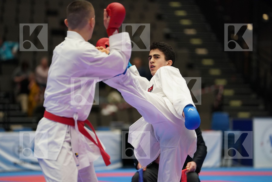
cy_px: 91
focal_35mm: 200
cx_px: 136
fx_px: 1511
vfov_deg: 6.9
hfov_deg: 10.3
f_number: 2.8
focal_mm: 200
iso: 2500
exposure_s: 1/1000
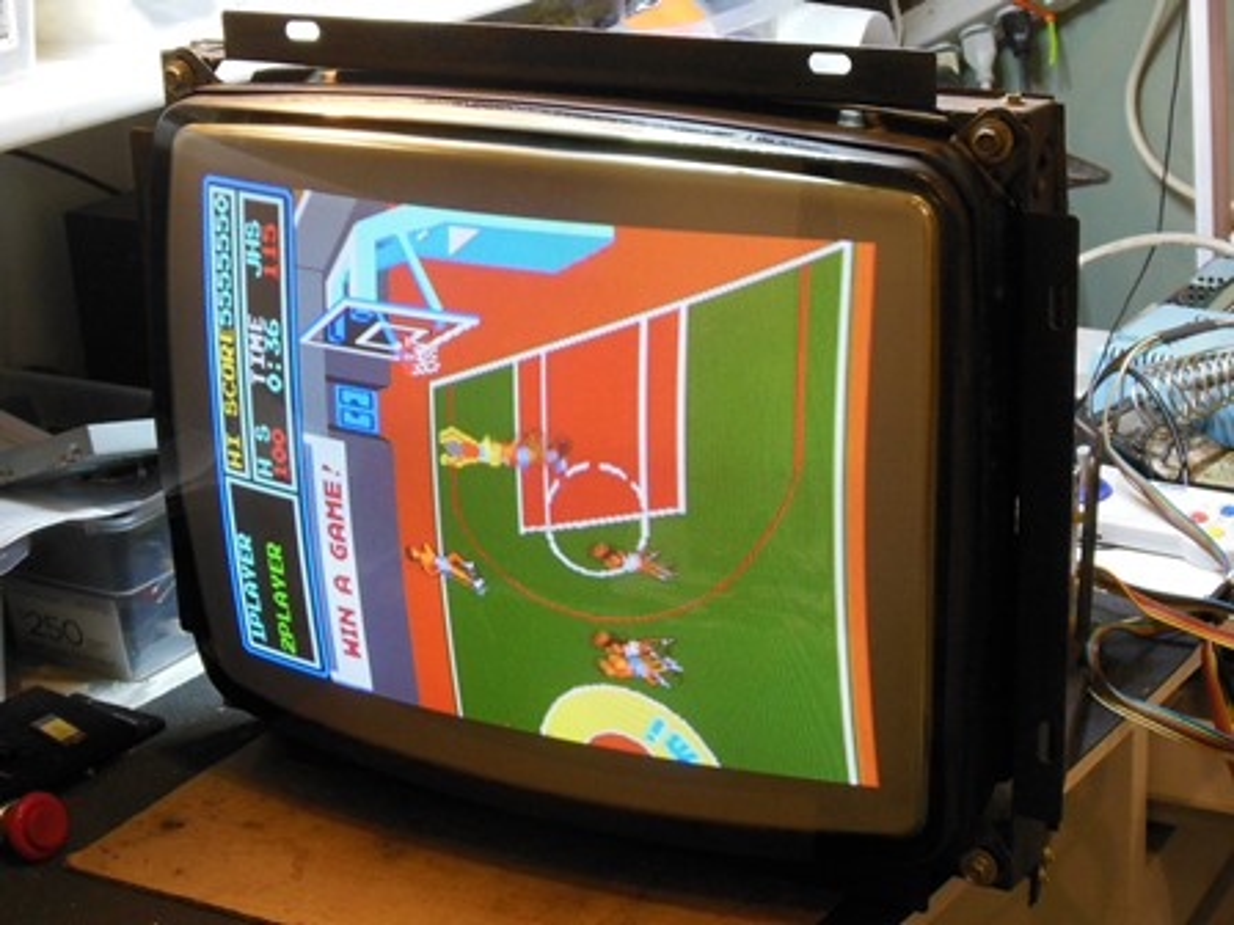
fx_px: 1533
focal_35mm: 43
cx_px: 617
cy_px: 462
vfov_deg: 33.6
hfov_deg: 43.9
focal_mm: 7.7
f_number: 3.8
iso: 400
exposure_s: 1/13
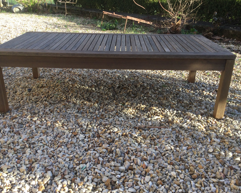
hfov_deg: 51.5
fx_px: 250
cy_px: 90
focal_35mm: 35
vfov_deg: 42.2
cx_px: 111
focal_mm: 3.3
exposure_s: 1/119
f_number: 2.4
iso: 25
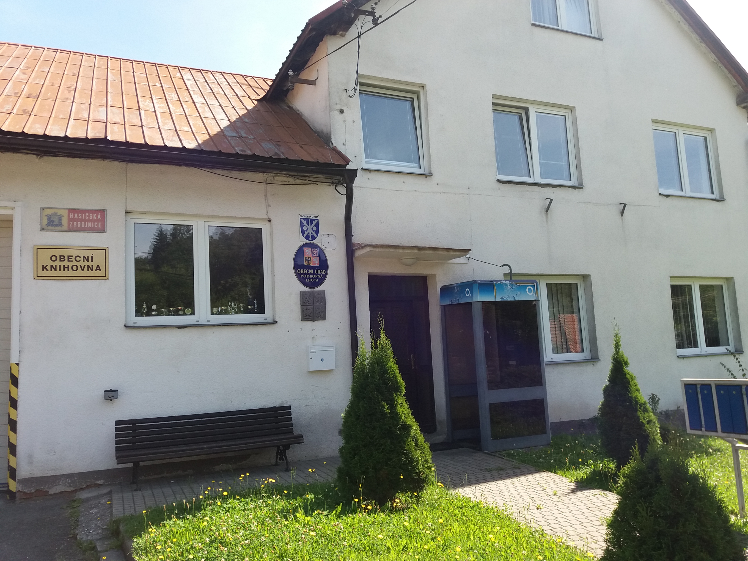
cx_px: 374
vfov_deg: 49.7
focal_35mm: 28
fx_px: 605
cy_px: 280
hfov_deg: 63.4
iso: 64
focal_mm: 3.7
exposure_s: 1/582
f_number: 1.9
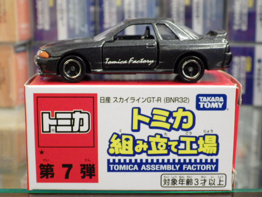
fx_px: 537
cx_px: 131
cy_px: 98
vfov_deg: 20.7
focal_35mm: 71
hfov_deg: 27.4
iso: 800
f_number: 4.2
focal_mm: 12.8
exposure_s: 1/25
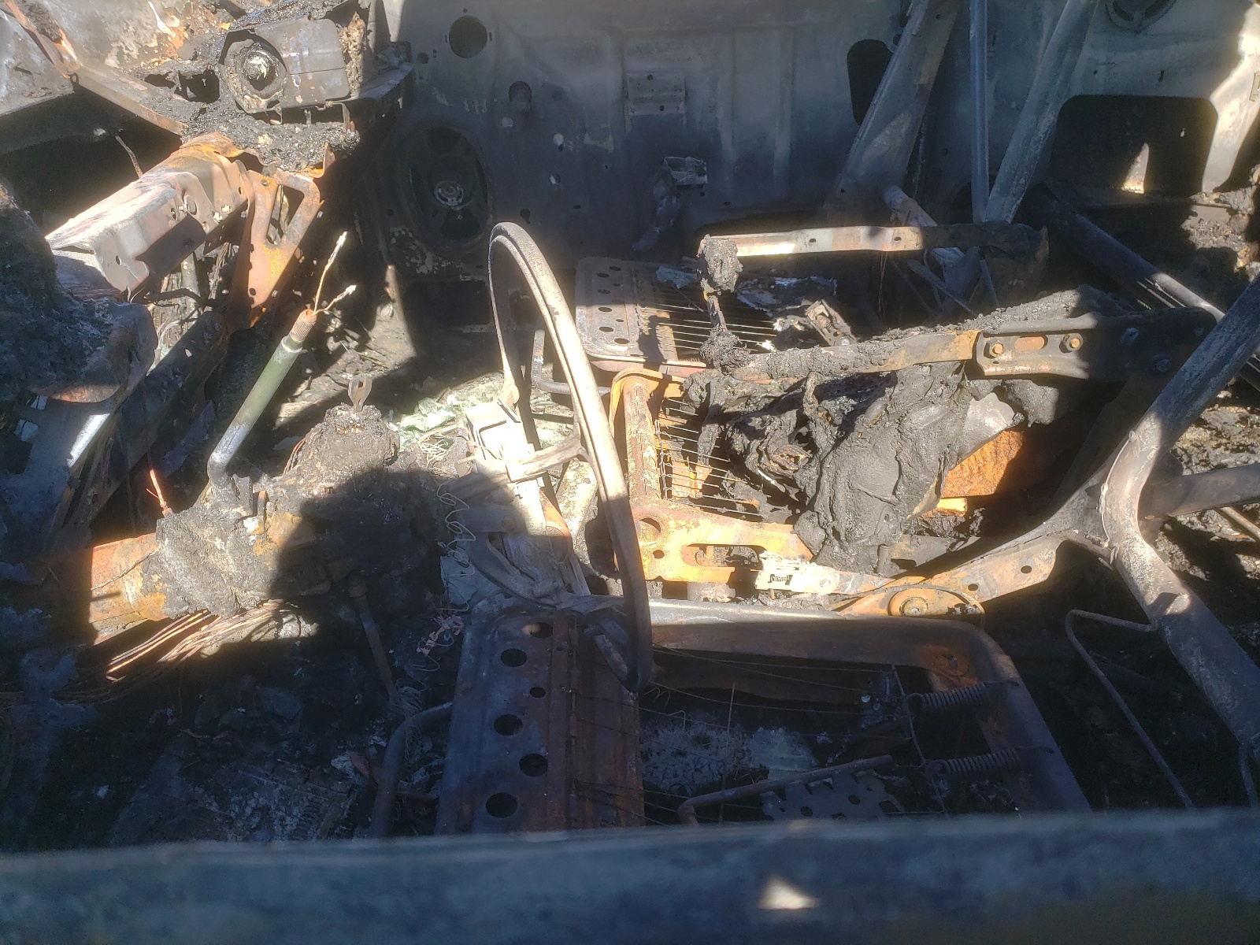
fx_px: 946
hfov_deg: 67.3
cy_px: 472
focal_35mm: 26
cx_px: 630
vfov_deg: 53.1
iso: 50
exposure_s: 1/588
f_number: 1.5
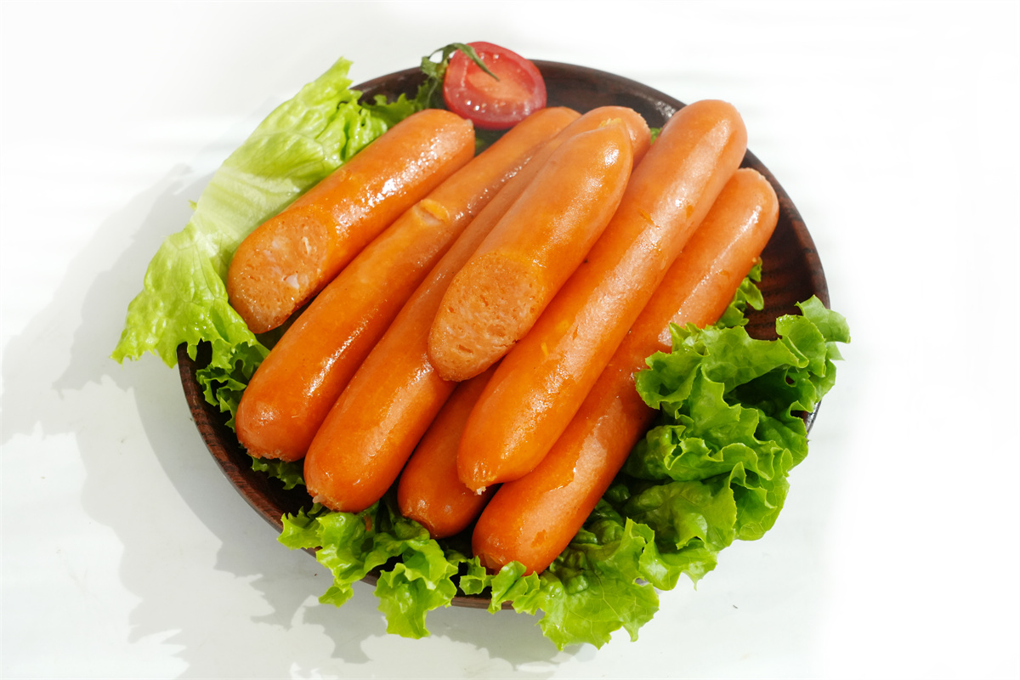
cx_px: 510
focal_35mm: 105
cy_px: 340
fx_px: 2975
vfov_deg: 13.0
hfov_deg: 19.5
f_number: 11
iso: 2000
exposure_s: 1/160
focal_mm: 105
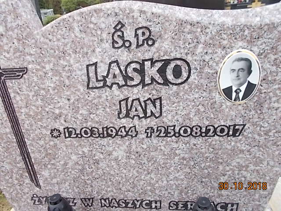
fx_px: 211
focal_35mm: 26
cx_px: 140
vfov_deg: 53.1
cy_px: 106
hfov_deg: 67.3
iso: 80
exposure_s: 1/100
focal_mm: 4.6
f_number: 3.2
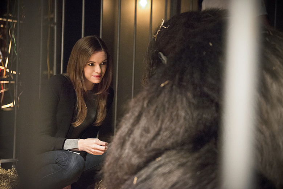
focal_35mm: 58
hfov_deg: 34.5
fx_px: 456
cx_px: 142
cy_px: 94
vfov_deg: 23.4
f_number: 2.8
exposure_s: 1/100
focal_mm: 58
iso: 6400
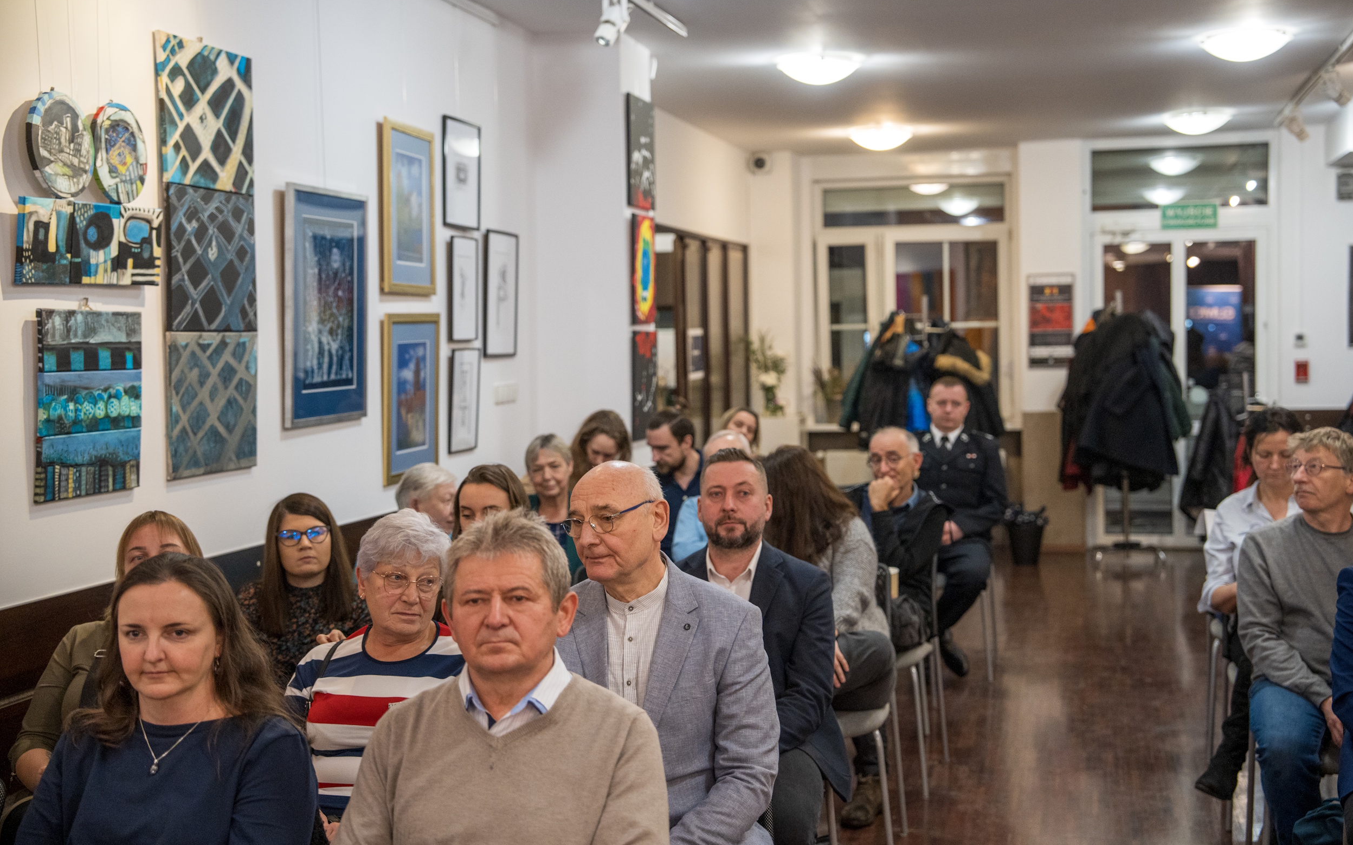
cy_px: 418
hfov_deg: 41.1
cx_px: 677
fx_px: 1807
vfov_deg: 26.3
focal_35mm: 49
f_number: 2.8
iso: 2500
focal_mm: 48
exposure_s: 1/125
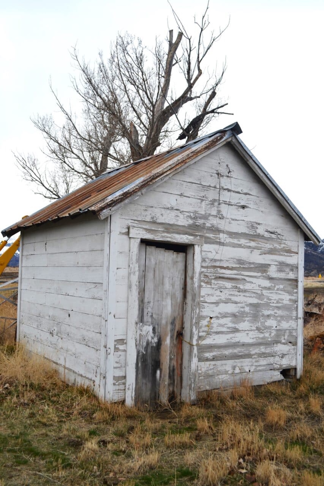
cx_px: 162
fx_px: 445
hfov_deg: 40.0
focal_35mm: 33
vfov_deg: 57.2
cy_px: 243
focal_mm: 22
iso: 100
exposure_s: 1/200
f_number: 7.1
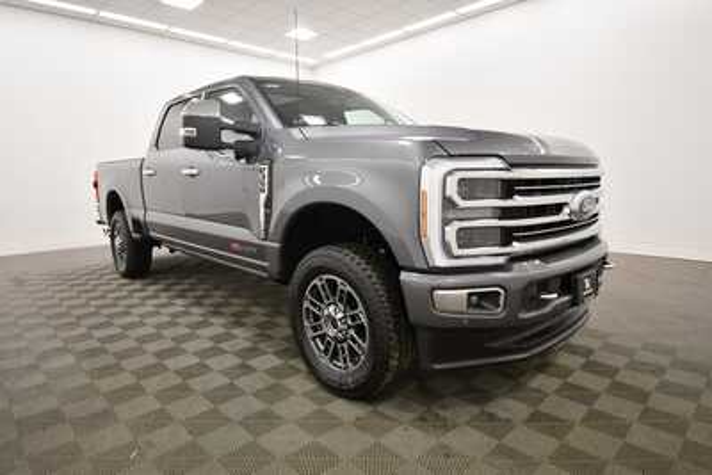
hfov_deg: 81.2
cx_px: 356
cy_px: 238
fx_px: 415
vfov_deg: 59.5
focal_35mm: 21
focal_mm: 14
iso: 900
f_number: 5
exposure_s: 1/125
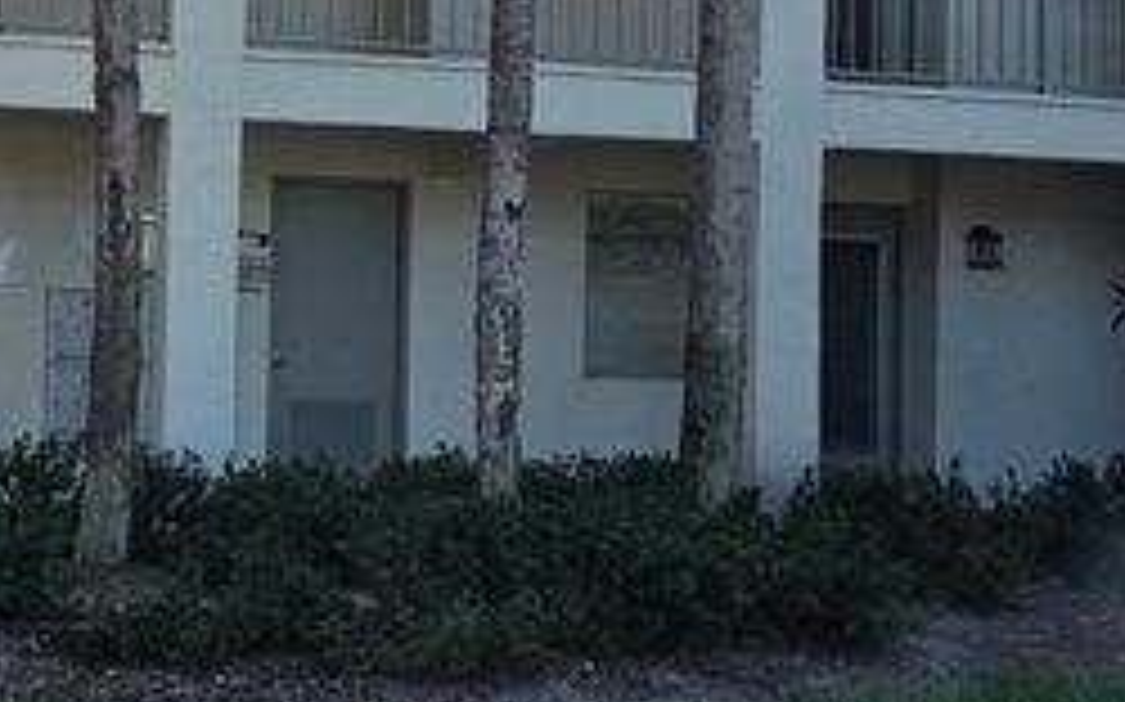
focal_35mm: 65
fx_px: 1992
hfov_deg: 29.7
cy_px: 254
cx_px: 36
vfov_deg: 19.9
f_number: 1.7
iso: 80
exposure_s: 1/4333
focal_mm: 6.25
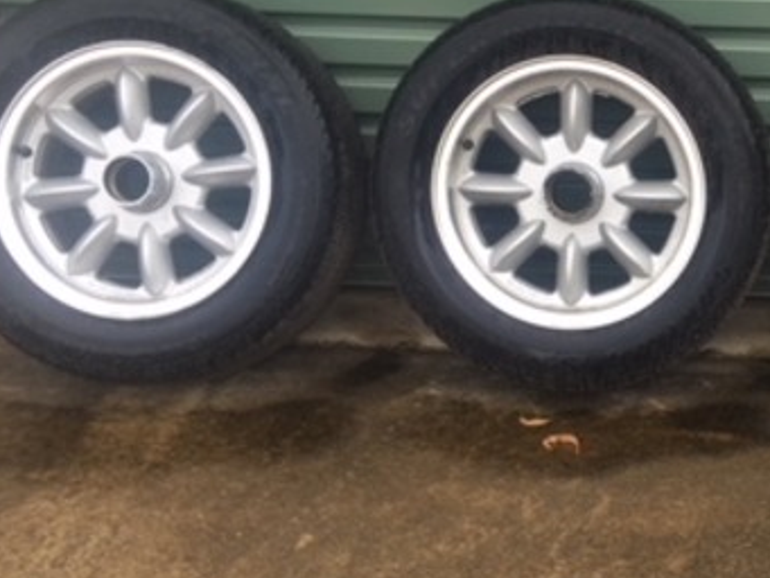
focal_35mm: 68
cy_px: 309
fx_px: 1513
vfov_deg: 21.6
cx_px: 824
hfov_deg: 26.5
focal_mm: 4.15
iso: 25
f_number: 2.2
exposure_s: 1/108
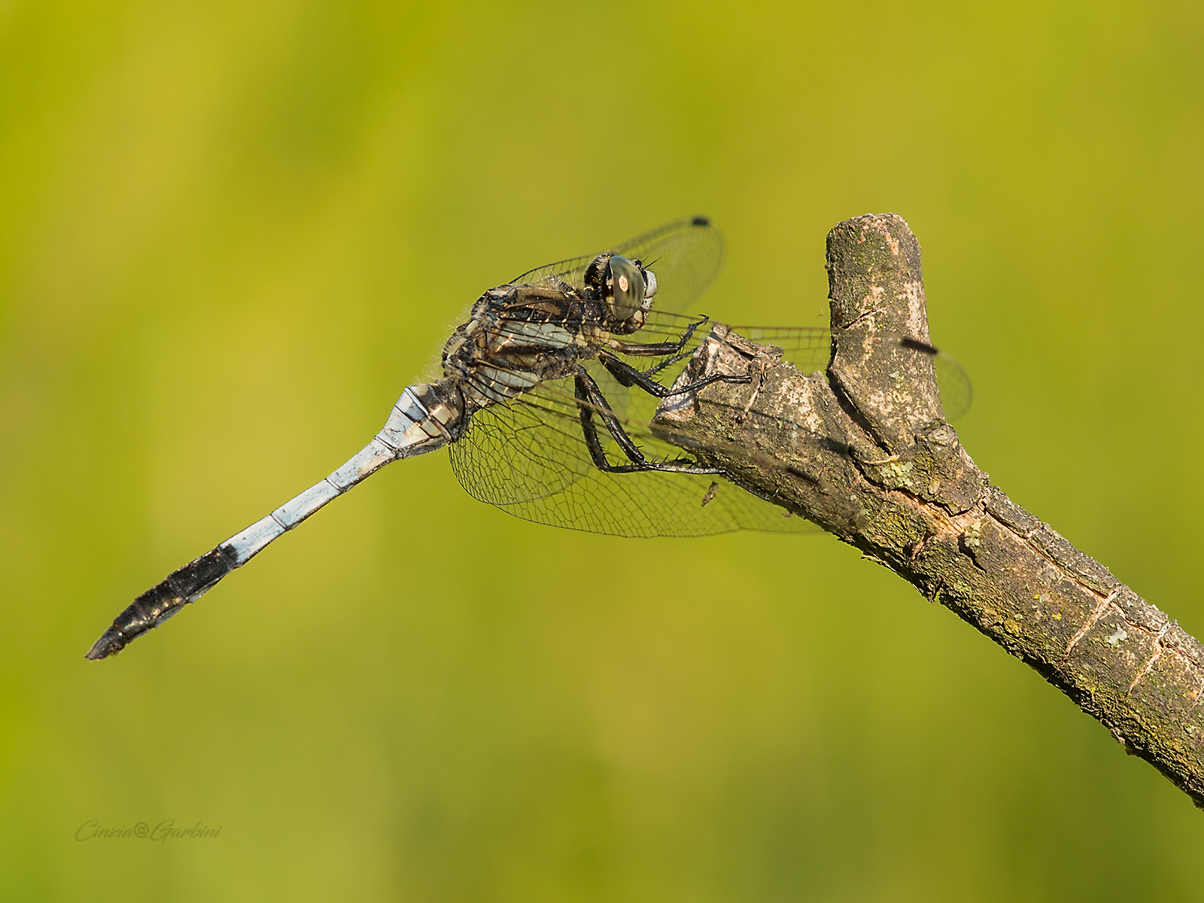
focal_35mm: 300
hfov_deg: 6.6
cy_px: 452
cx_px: 602
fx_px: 10434
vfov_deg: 5.0
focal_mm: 150
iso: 250
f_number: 7.1
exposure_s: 1/320
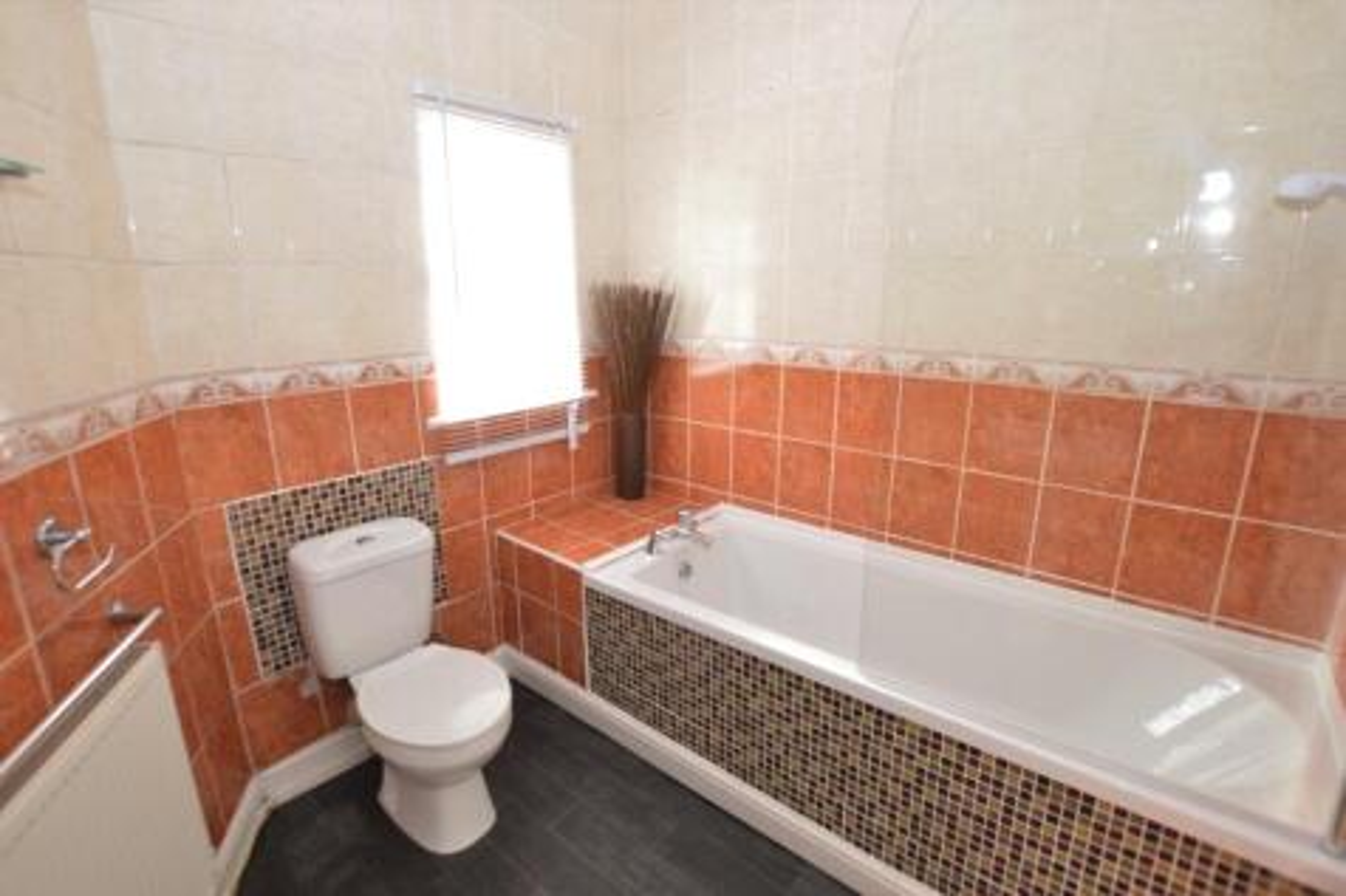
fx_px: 561
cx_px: 673
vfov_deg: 77.3
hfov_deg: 100.4
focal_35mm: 15
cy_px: 448
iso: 400
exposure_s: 1/100
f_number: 5
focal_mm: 10
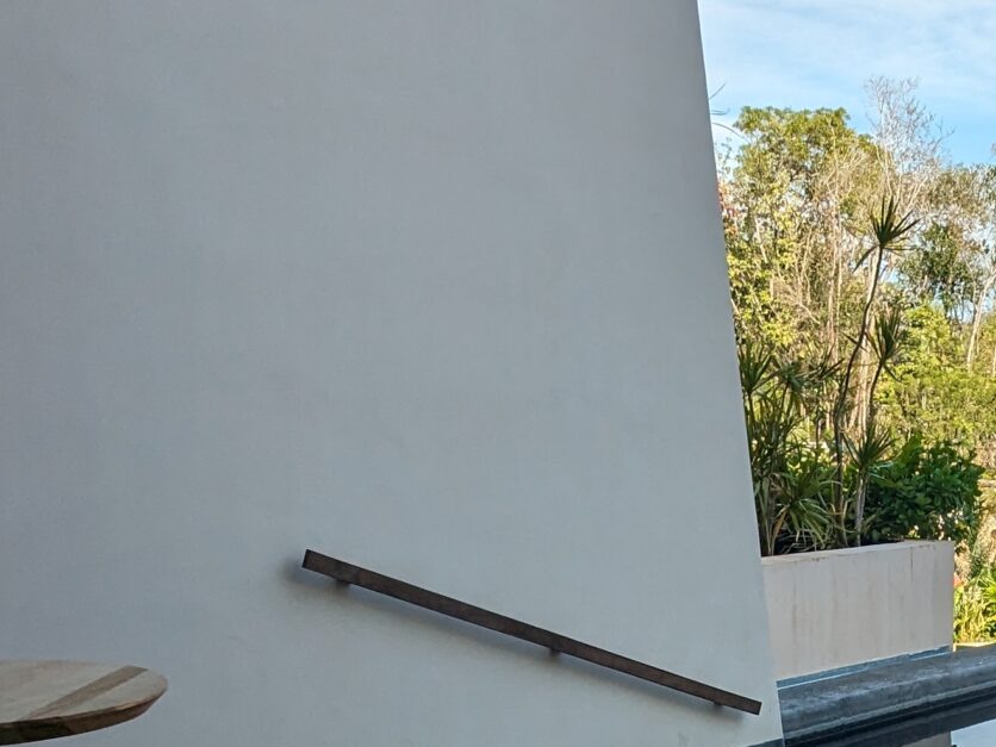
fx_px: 1410
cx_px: 839
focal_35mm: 49
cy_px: 839
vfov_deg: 27.0
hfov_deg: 37.1
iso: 51
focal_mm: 2.35
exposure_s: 1/921
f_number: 2.2
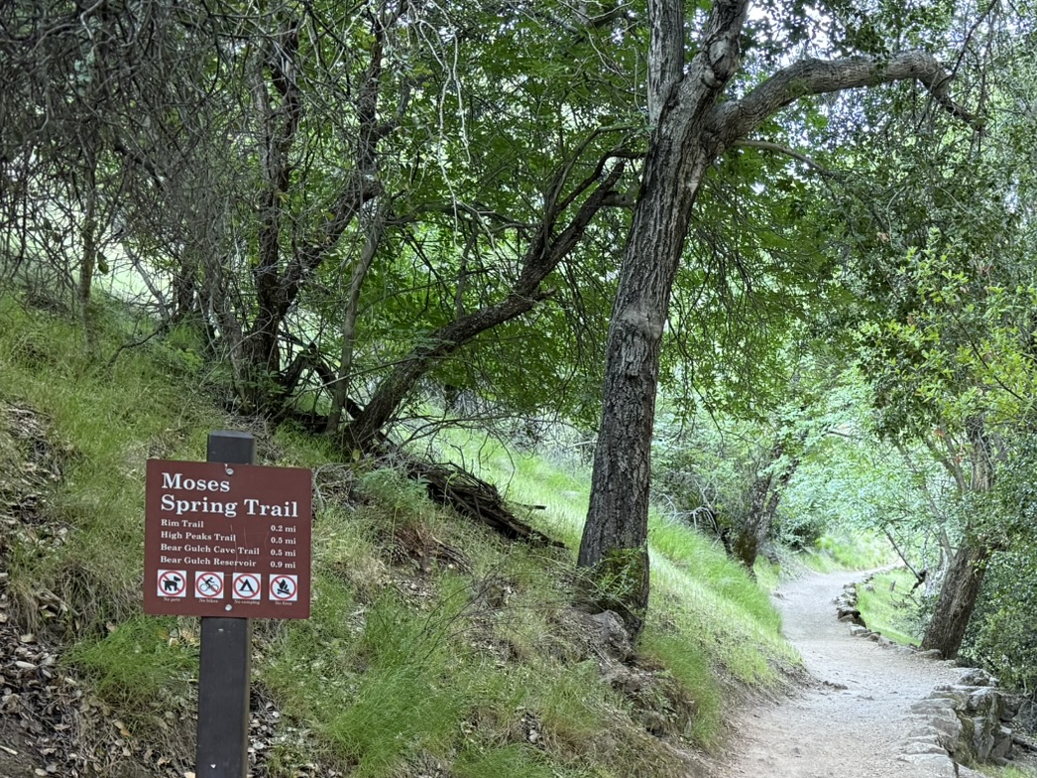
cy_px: 683
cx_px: 803
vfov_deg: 29.7
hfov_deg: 39.1
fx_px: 1408
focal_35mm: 47
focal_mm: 6.76
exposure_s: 1/60
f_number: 1.78
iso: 320
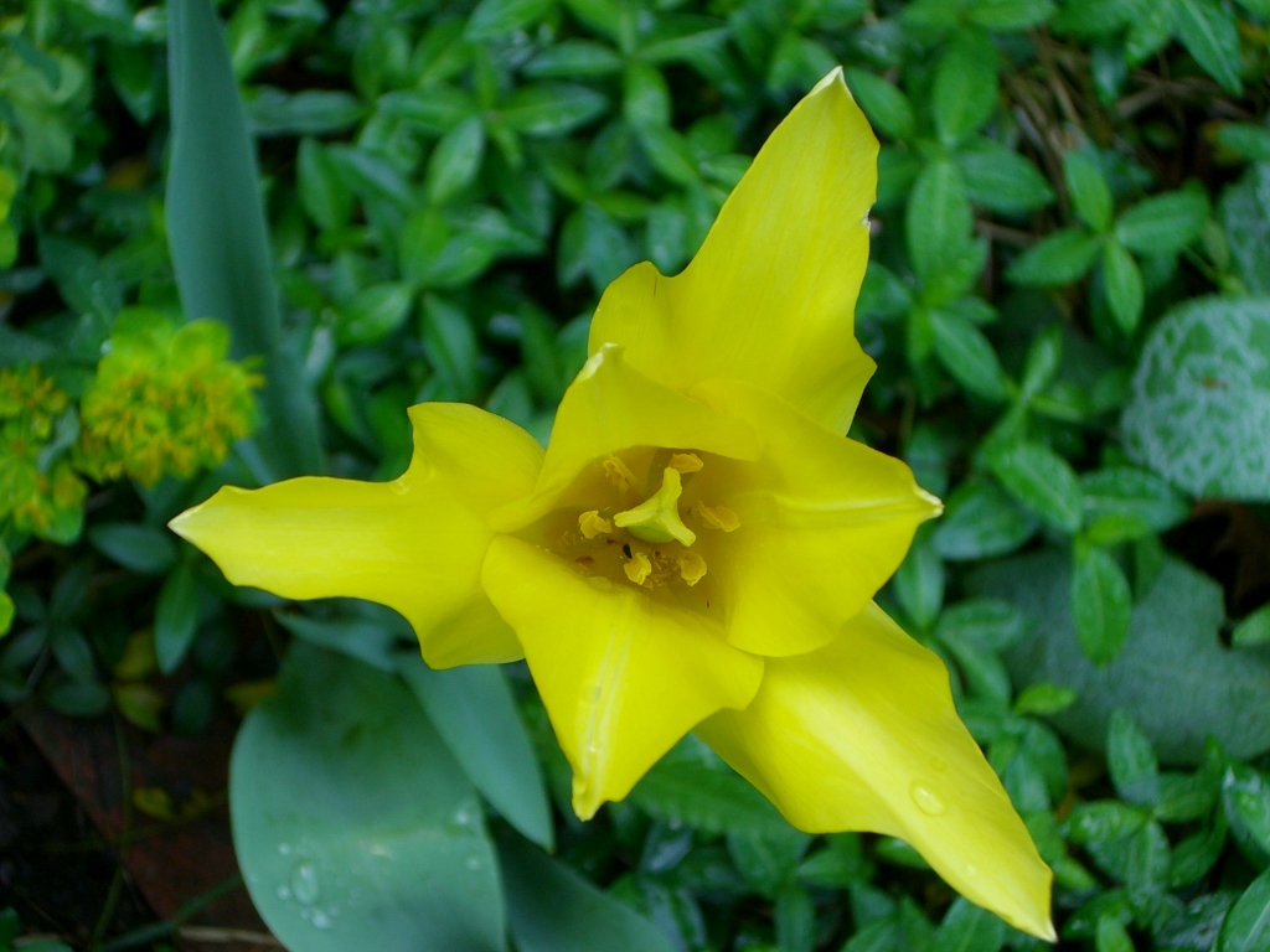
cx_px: 635
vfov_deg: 18.7
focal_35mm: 79
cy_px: 476
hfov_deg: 24.7
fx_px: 2898
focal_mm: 12.8
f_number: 4.1
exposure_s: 1/125
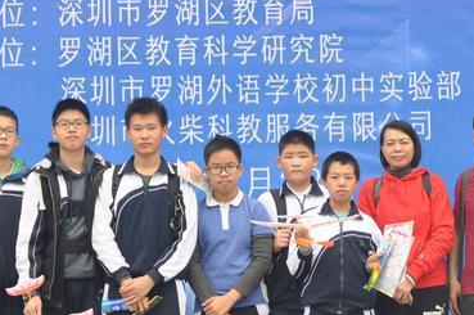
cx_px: 277
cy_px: 145
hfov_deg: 22.4
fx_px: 1197
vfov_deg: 15.0
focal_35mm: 91
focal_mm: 28
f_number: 7.1
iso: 200
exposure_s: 1/200
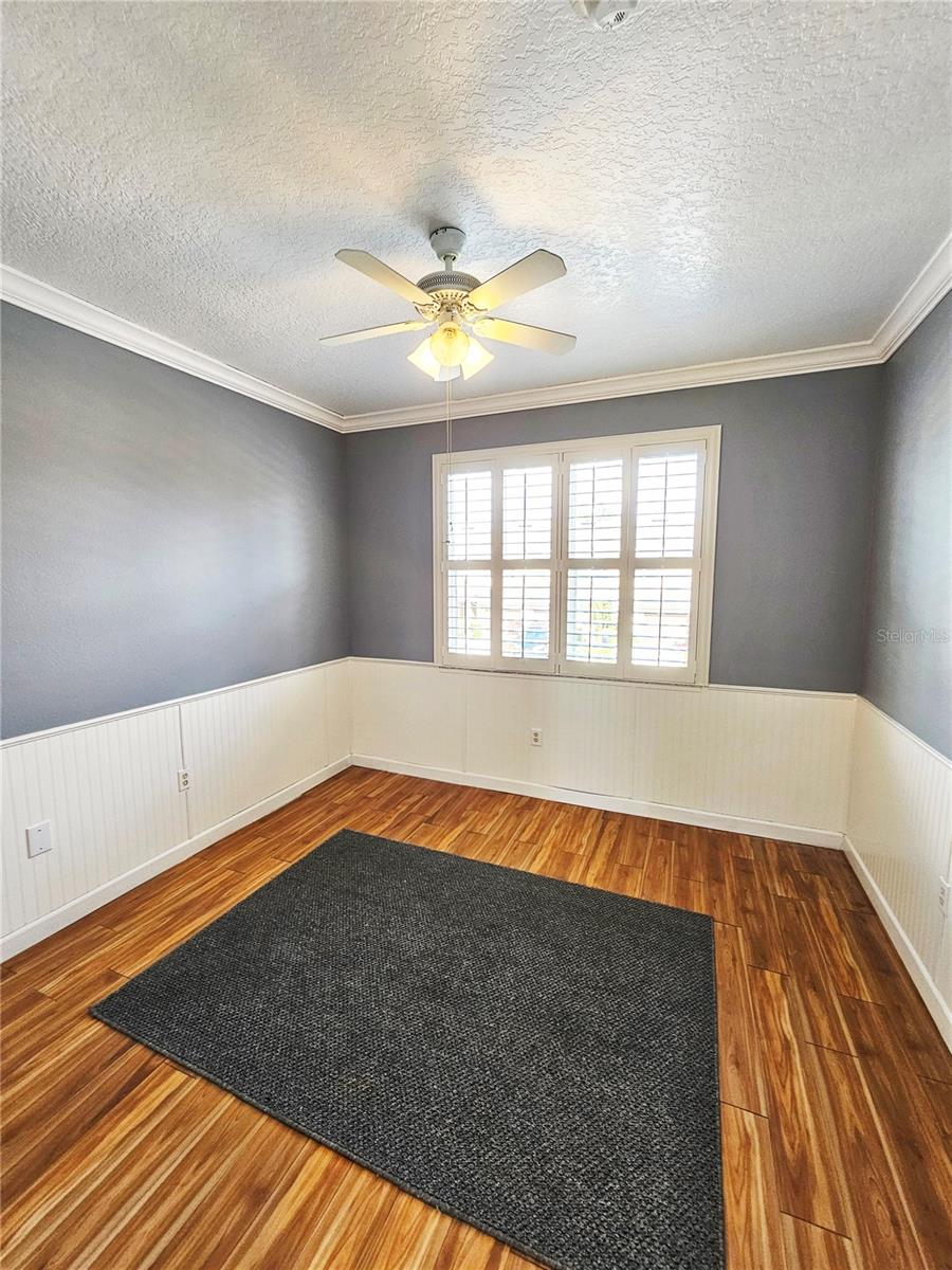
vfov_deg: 106.2
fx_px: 477
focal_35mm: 13
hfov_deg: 89.9
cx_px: 476
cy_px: 635
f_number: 2.2
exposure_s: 1/60
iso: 80
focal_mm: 2.2
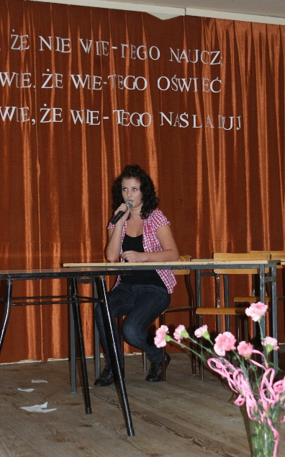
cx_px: 135
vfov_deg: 29.6
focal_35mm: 70
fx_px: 864
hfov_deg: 18.7
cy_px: 228
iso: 400
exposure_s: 1/60
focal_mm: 45
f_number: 5.6
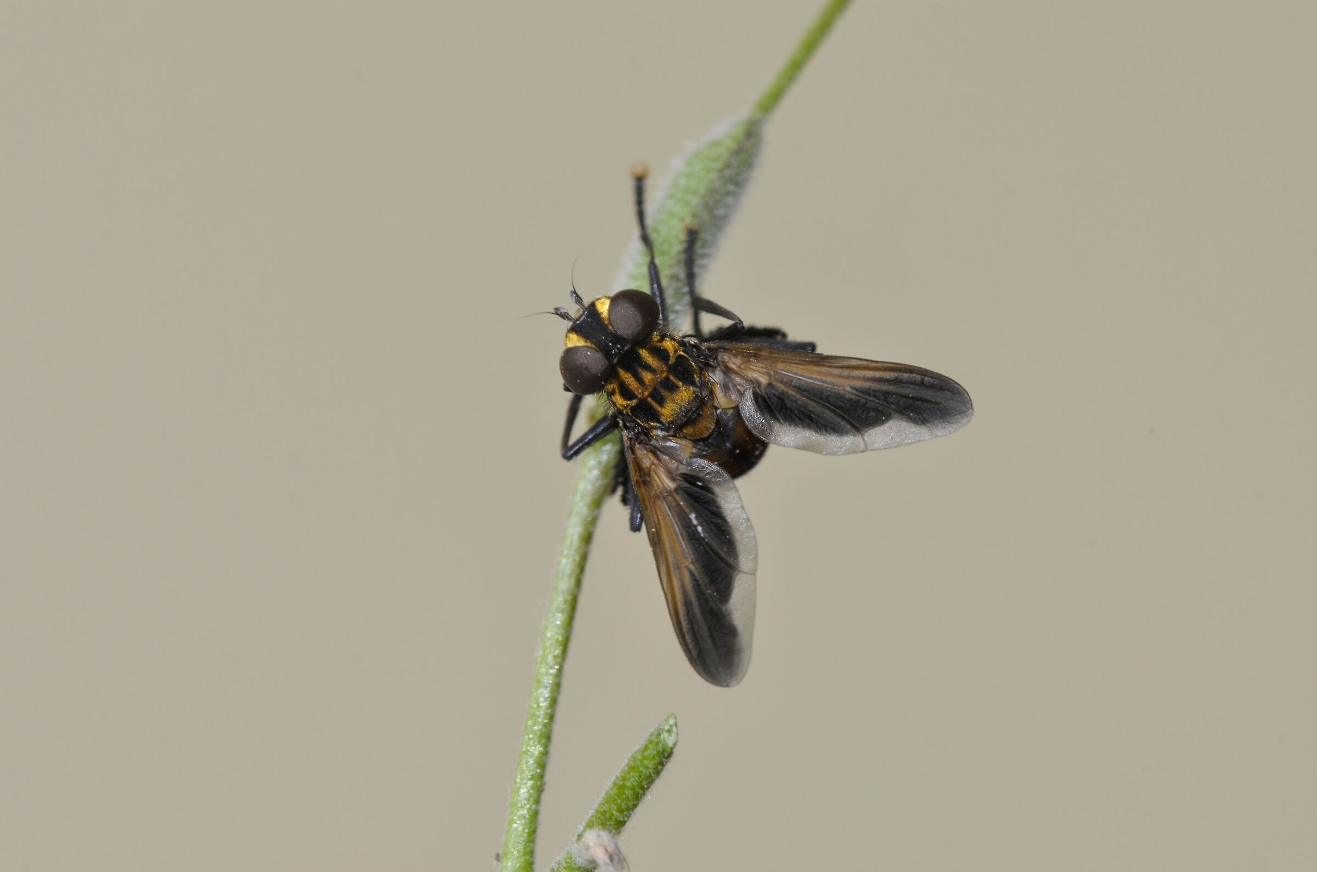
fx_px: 10953
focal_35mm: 300
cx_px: 658
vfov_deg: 4.6
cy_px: 436
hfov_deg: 6.9
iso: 110
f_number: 16
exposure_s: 1/10
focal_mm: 200
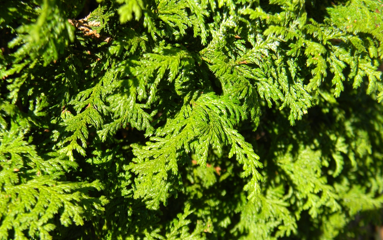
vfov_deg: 25.8
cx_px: 192
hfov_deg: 40.3
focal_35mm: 50
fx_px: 522
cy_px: 124
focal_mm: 8.6
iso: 80
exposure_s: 1/201
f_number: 3.9
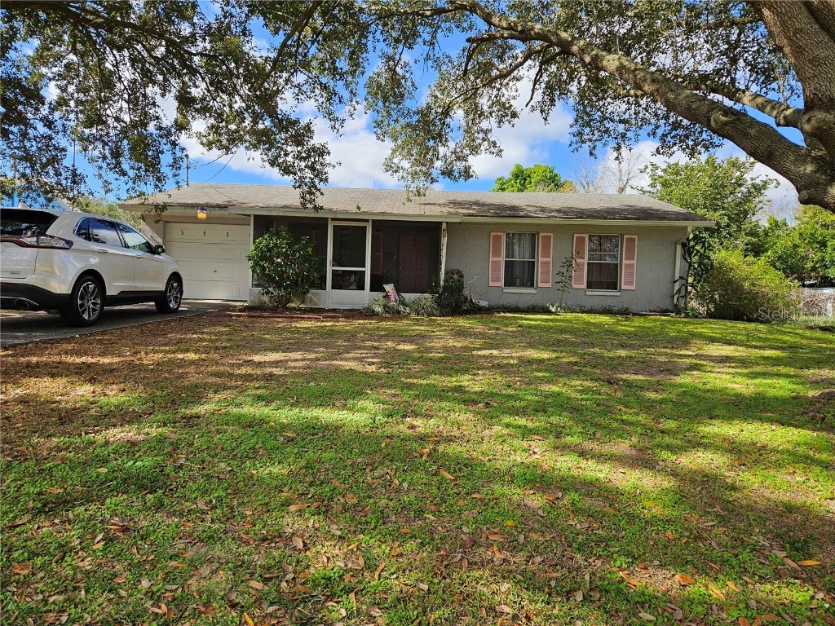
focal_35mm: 23
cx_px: 418
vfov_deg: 58.9
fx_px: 555
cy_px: 313
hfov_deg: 73.9
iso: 25
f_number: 1.8
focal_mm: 5.4
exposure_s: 1/794
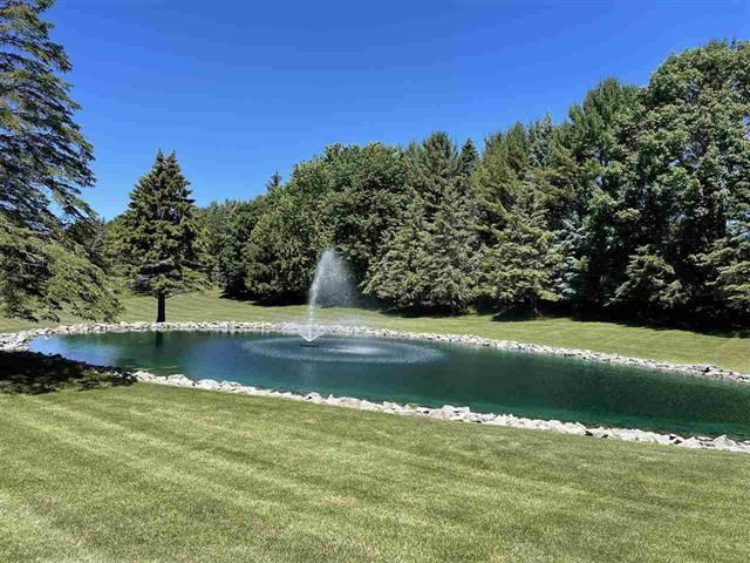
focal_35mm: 25
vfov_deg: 54.9
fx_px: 542
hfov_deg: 69.4
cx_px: 375
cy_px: 282
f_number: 1.6
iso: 32
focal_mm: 5.1
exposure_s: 1/1912
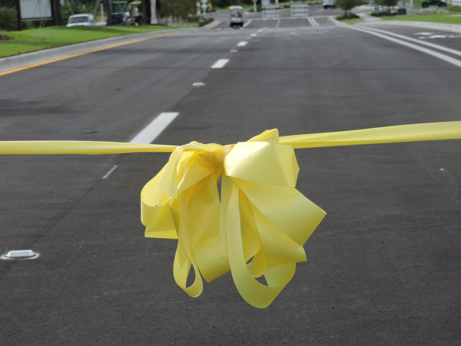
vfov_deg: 12.3
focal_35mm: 120
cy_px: 173
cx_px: 230
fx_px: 1598
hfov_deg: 16.4
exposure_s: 1/640
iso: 100
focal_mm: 21.4
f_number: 4.2
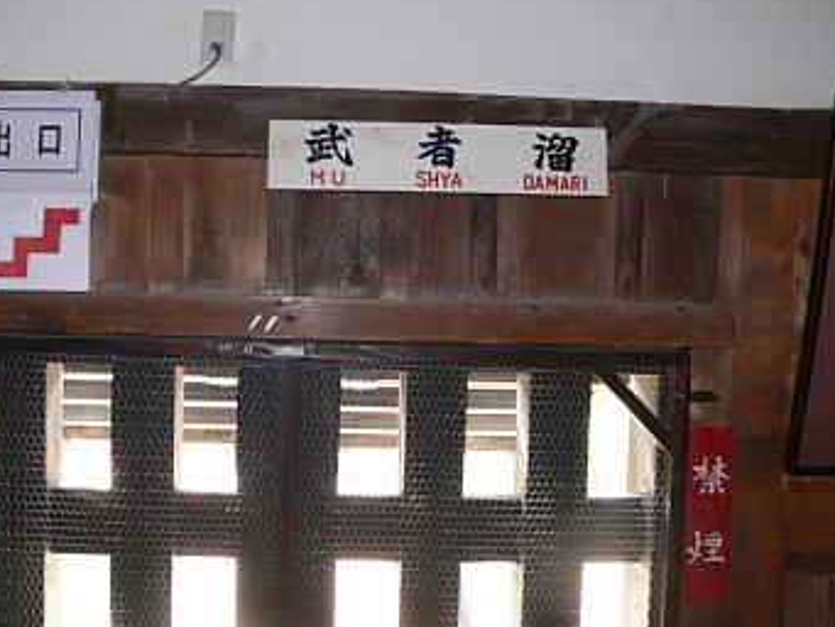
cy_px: 311
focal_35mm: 41
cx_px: 380
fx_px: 989
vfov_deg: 35.2
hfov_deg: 45.7
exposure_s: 1/15
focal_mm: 7.4
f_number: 2.8
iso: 100
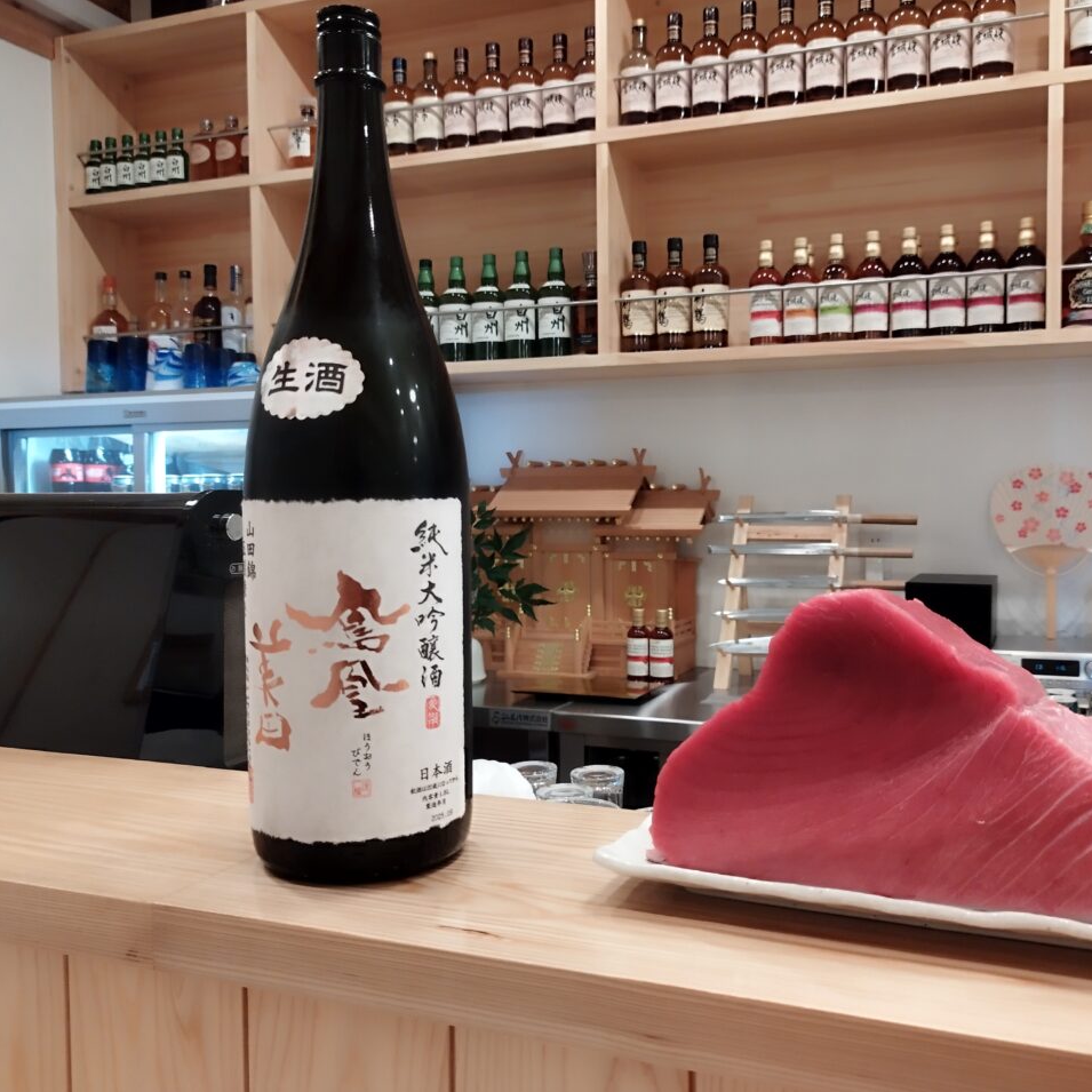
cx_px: 638
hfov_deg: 50.9
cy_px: 548
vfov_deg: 51.1
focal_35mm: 32
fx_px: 1142
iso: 200
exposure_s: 1/33.3
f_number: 1.79
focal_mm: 4.7
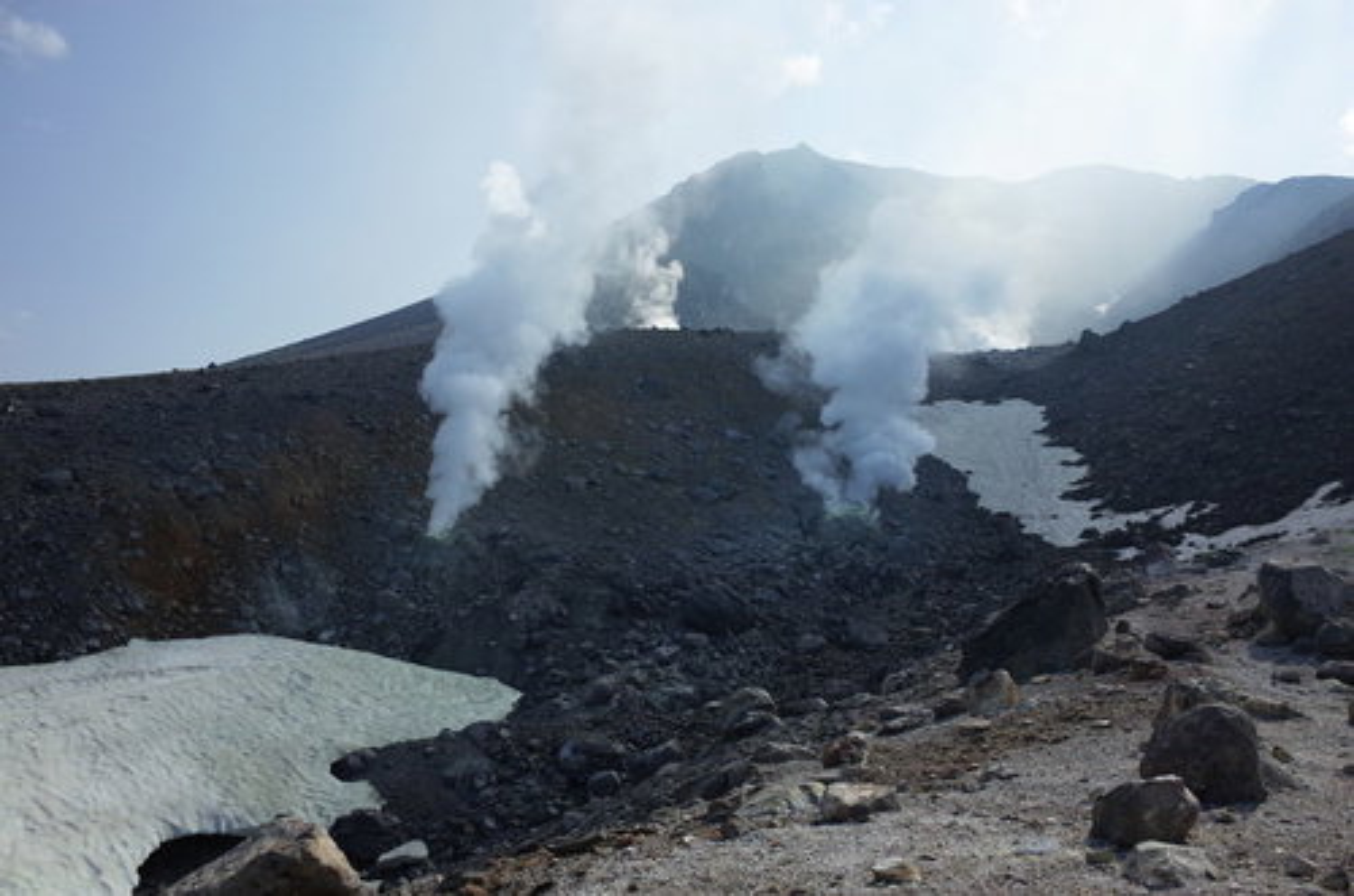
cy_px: 448
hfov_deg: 65.6
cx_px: 677
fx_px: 1051
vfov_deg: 46.2
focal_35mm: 28
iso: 400
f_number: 3.2
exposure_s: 1/2000
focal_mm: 18.3
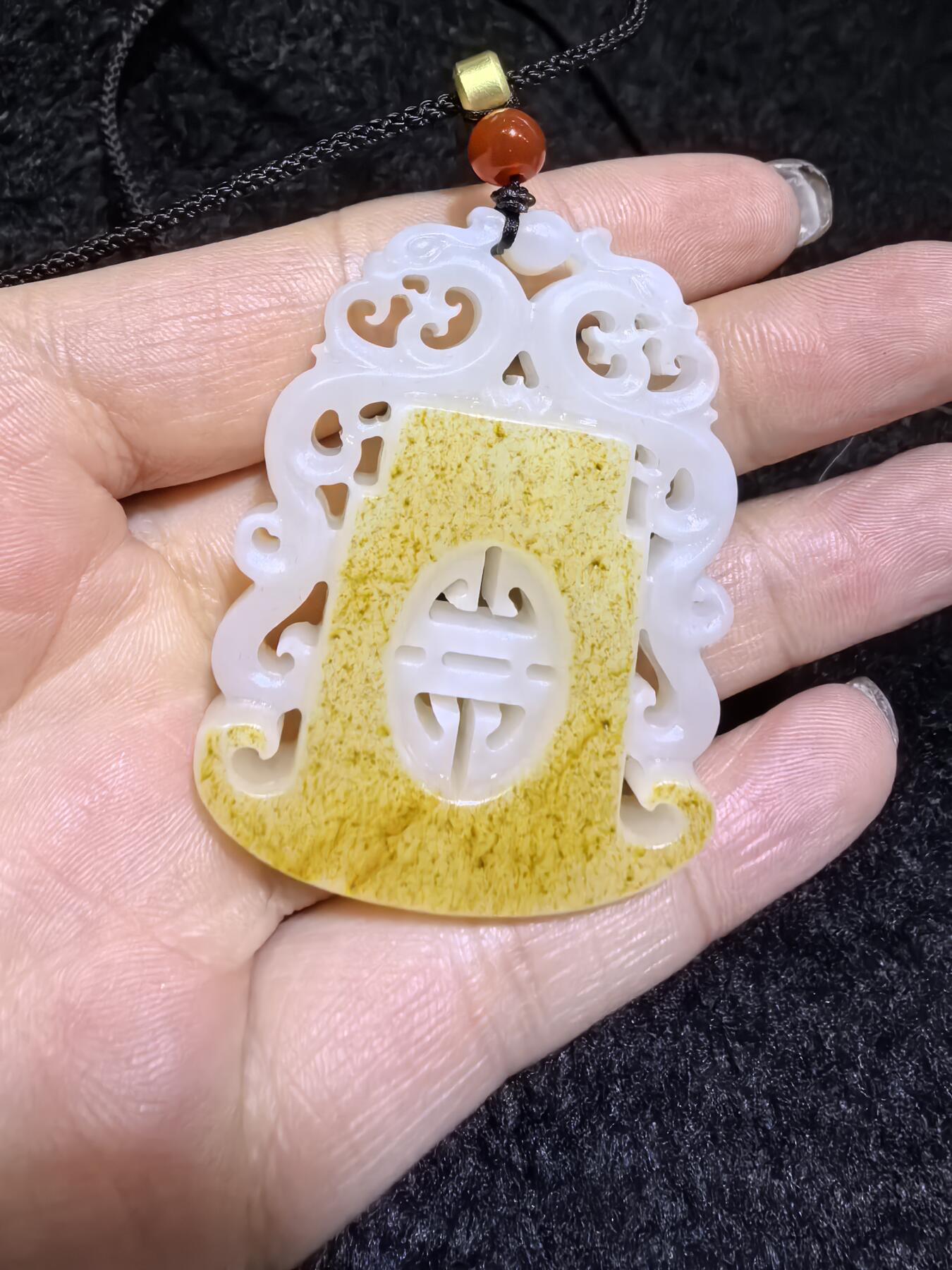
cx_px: 476
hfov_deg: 51.4
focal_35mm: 27
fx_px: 990
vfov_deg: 65.3
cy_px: 635
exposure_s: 1/333
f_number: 2.2
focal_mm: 1.95
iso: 640
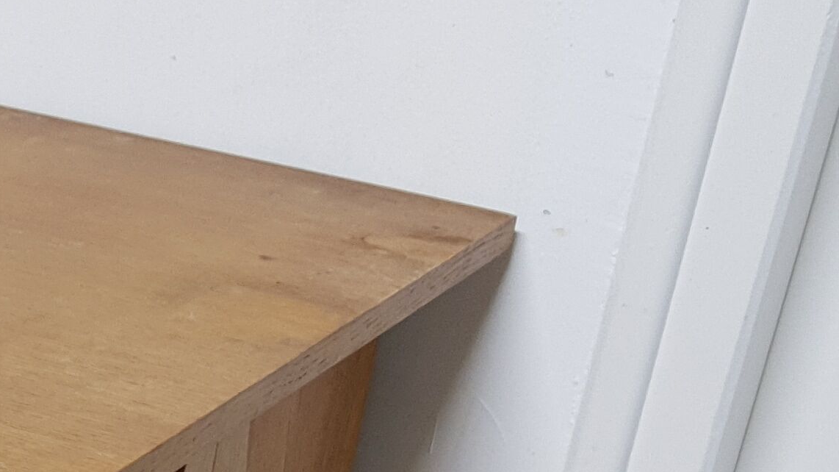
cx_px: -254
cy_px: 821
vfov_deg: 11.3
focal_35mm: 100
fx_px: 2224
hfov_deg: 19.7
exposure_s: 1/13
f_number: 1.7
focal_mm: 4.32
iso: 50
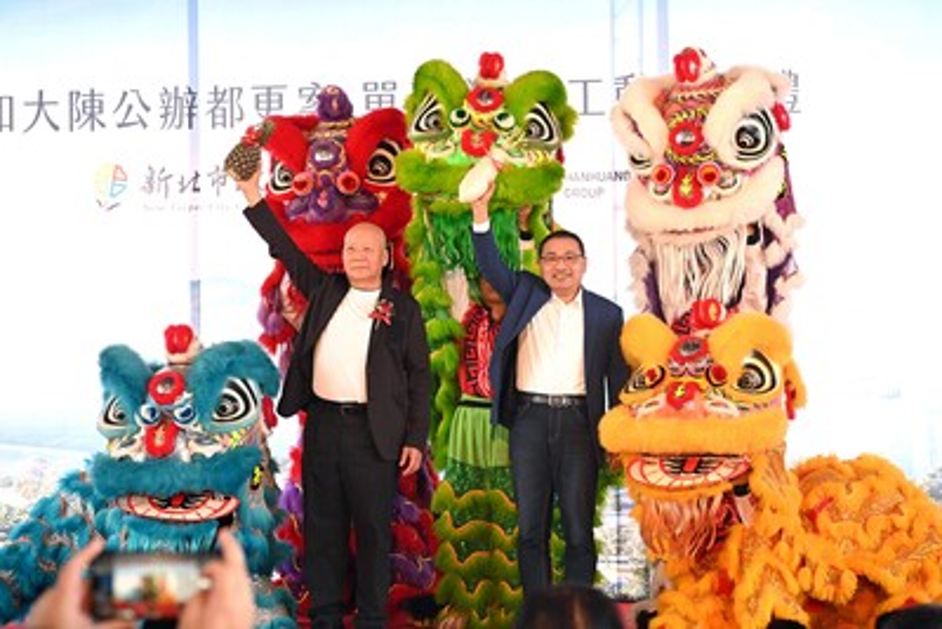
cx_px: 471
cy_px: 314
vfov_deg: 12.5
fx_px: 2879
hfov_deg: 18.6
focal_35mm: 110
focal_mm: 110
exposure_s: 1/250
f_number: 5.6
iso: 2200
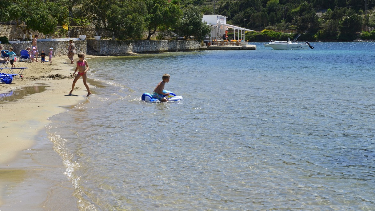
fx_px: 656
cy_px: 50
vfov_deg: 18.1
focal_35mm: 66
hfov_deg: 31.9
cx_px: 184
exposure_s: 1/640
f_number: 7.1
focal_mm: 40
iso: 160
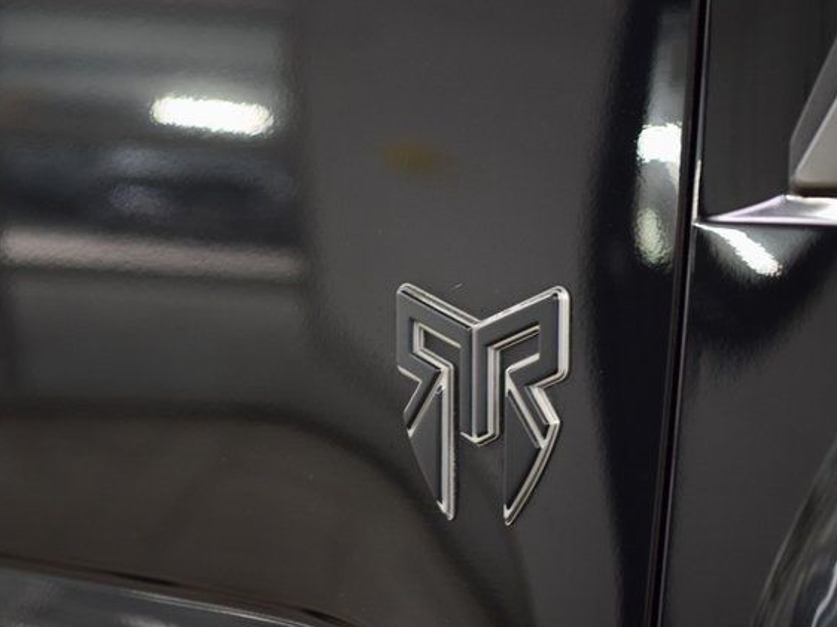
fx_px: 2779
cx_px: 469
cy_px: 314
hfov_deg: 17.1
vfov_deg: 12.9
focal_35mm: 115
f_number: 2.8
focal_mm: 70
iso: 1600
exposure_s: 1/50
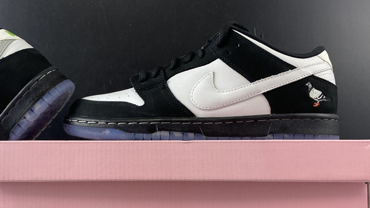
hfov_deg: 44.8
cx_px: 125
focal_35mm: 45
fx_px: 442
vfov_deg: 26.1
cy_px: 163
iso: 100
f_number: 1.8
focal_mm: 4.25
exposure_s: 1/100
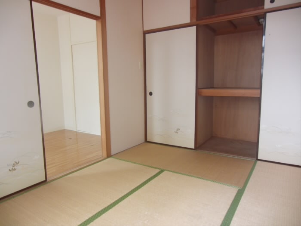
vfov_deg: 56.8
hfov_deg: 71.6
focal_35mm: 24
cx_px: 150
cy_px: 113
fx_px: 209
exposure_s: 1/60
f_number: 3.2
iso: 160
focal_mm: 4.3
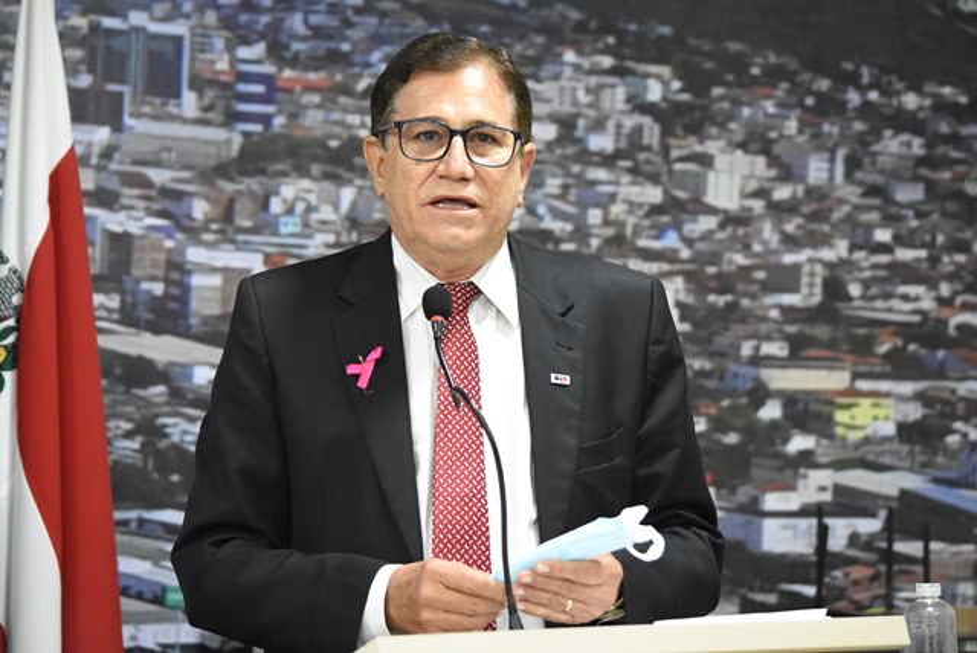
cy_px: 326
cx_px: 488
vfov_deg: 11.4
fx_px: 3260
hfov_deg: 17.0
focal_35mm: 120
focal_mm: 80
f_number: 4.5
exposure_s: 1/50
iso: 3200
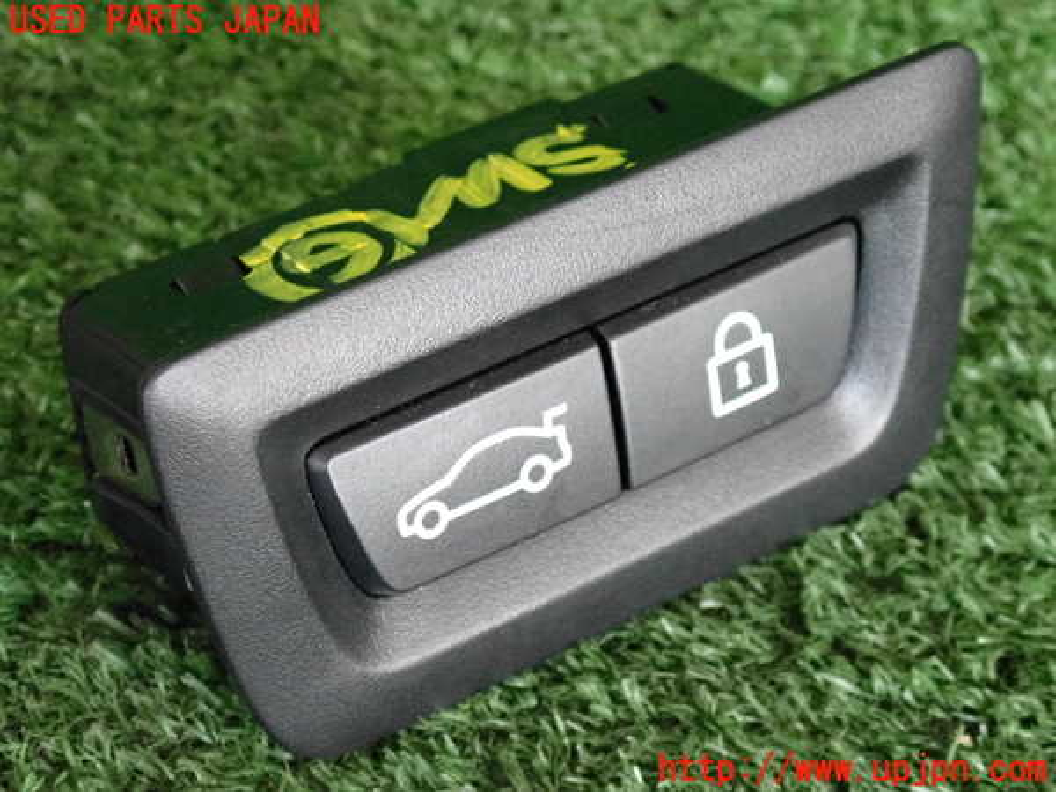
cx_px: 528
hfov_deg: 19.6
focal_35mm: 100
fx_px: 3051
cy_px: 396
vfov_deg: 14.8
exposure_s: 1/125
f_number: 4.9
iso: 3200
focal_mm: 18
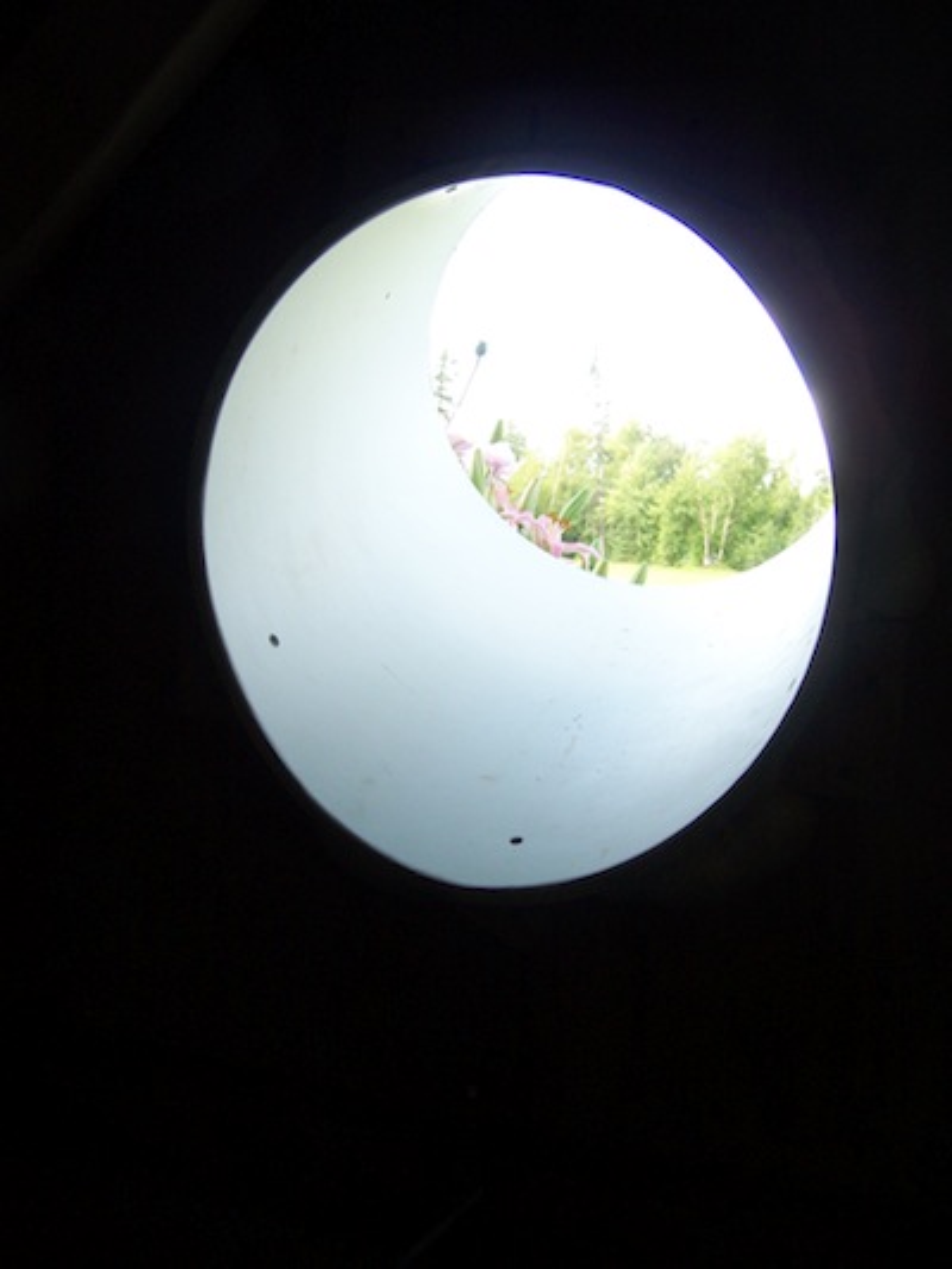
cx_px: 476
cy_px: 634
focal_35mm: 33
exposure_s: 1/90
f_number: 3.4
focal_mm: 5.5
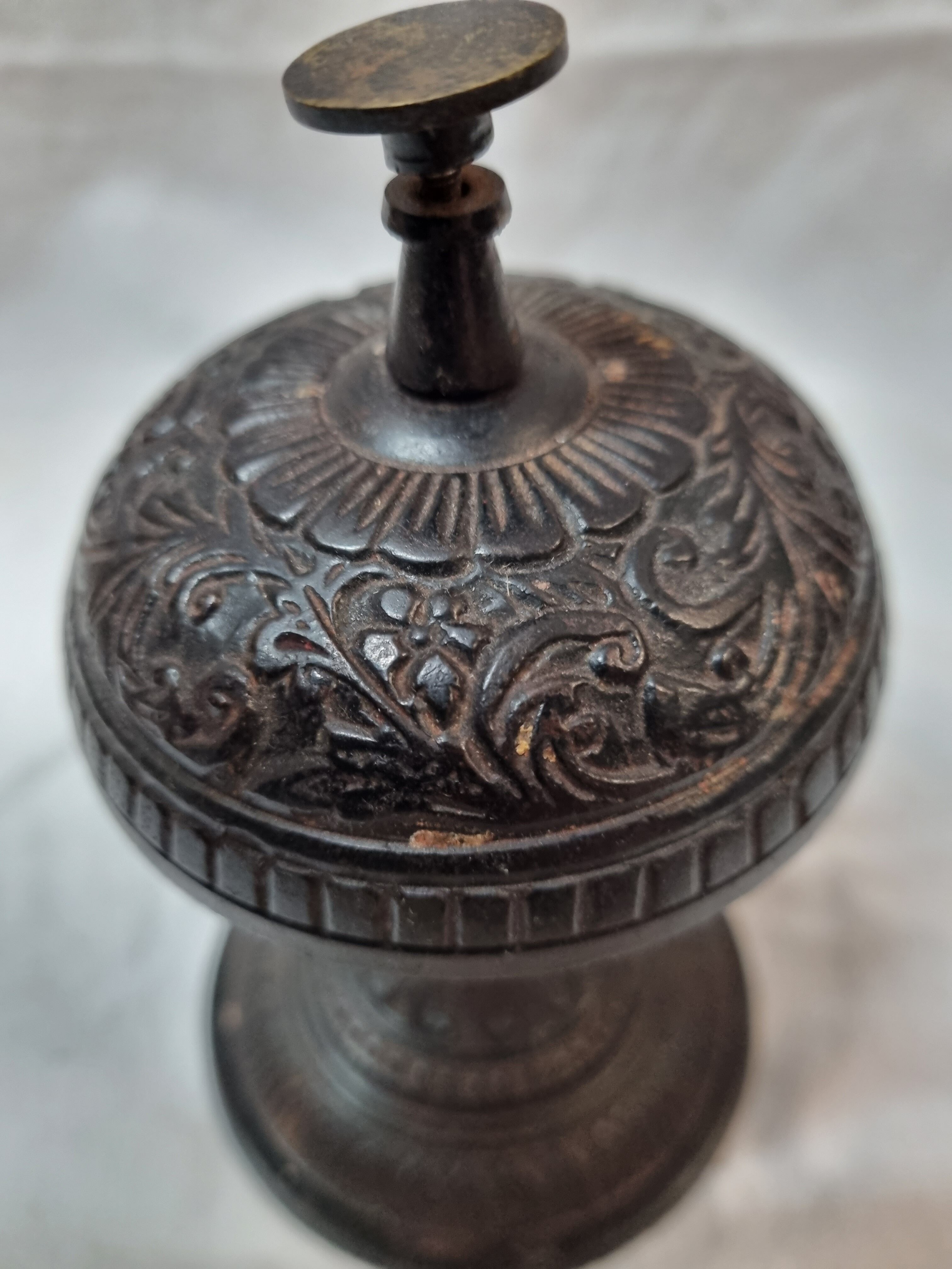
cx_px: 476
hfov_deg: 53.1
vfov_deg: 67.3
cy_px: 634
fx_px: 953
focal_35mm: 26
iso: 400
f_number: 1.8
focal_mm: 5.4
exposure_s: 1/50
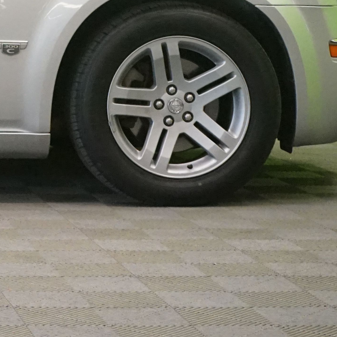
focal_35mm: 150
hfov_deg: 10.8
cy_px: -70
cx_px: -287
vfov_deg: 11.4
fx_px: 1652
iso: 6400
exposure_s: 1/320
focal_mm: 42
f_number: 5.6
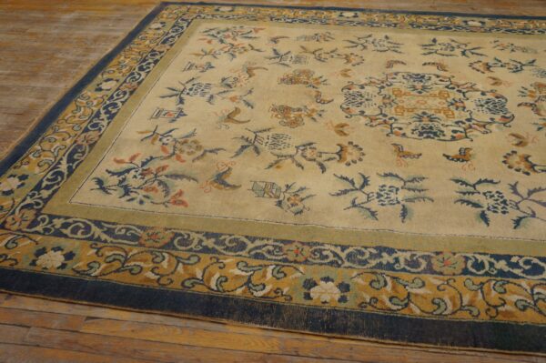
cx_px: 273
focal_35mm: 32
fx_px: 477
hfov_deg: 59.5
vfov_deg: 41.6
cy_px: 182
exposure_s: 1/60
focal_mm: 21
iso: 500
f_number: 4
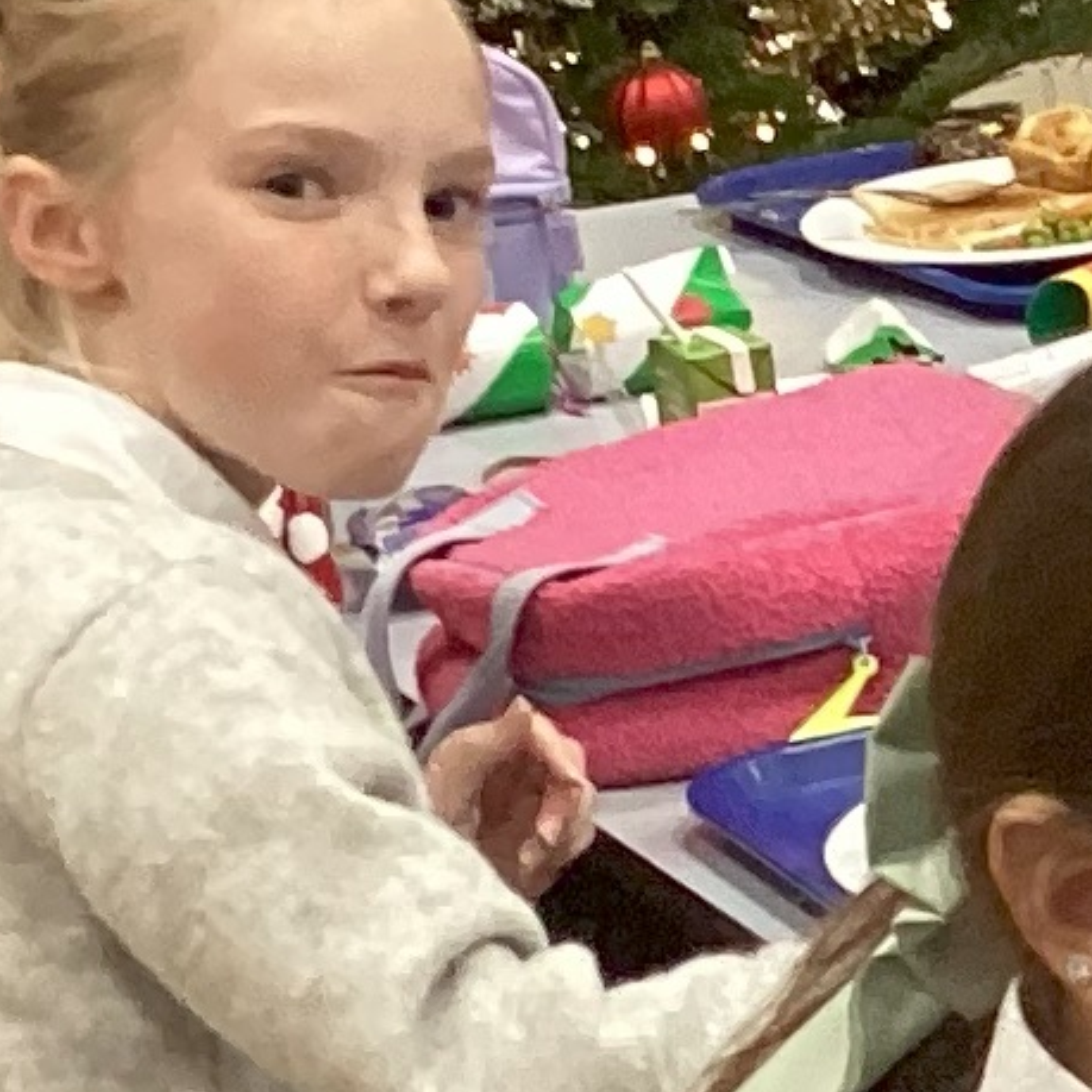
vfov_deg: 8.9
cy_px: 925
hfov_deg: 8.3
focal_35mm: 195
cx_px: 2496
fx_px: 6960
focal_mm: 3.3
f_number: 2.4
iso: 200
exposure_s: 1/50
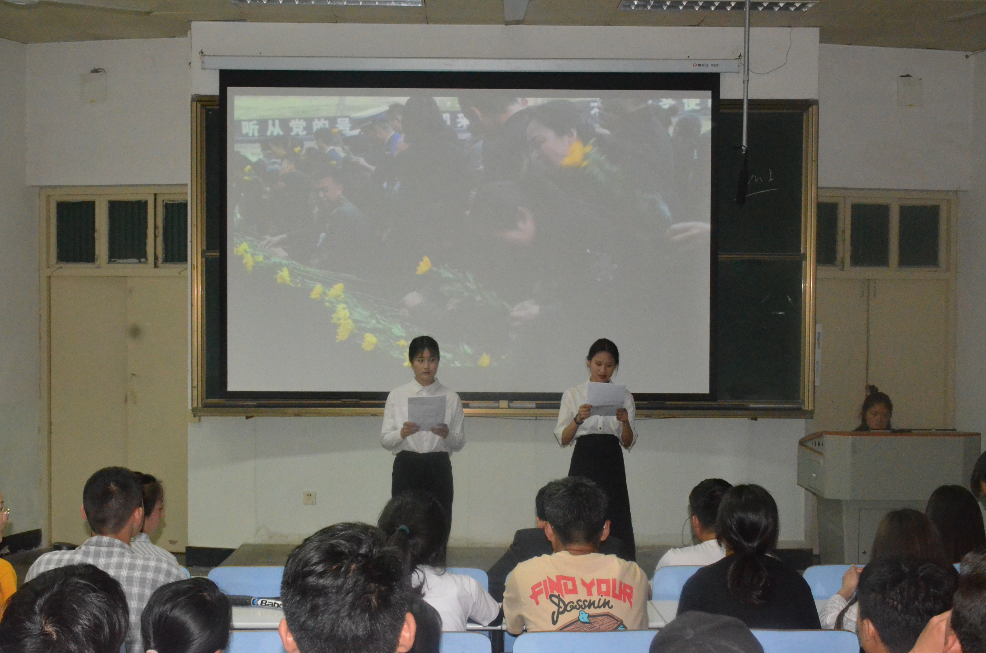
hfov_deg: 41.2
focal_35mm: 48
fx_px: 1312
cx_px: 493
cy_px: 326
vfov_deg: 28.0
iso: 6400
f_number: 8
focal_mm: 32
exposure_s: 1/60
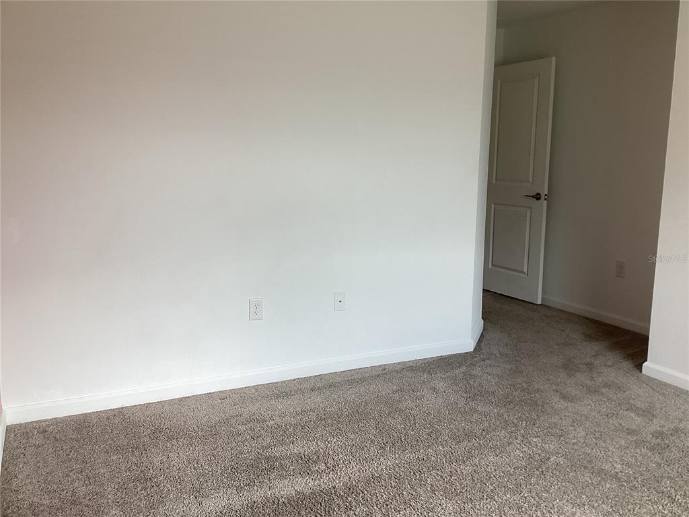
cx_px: 344
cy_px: 258
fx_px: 617
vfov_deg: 45.4
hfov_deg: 58.4
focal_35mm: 31
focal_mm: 3.3
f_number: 2.4
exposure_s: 1/120
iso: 80
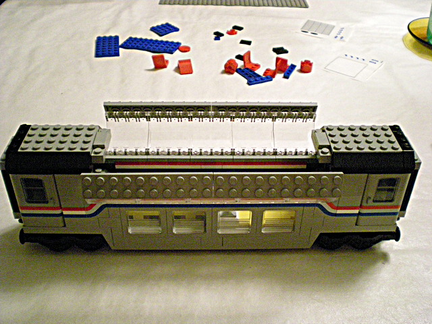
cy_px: 162
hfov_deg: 49.0
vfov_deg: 37.7
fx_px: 474
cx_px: 216
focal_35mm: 38
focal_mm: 6.3
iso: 800
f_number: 3.1
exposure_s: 1/34.6
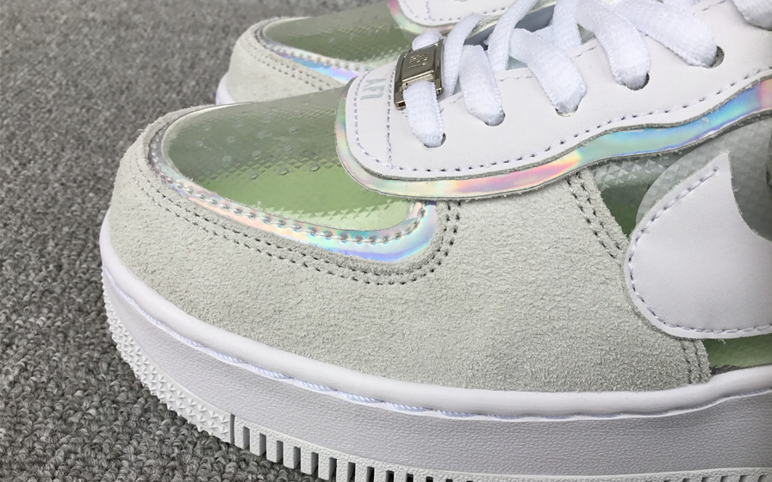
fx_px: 694
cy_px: 272
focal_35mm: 33
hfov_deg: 58.1
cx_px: 387
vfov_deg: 38.3
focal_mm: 3.3
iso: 25
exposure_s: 1/146
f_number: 2.4
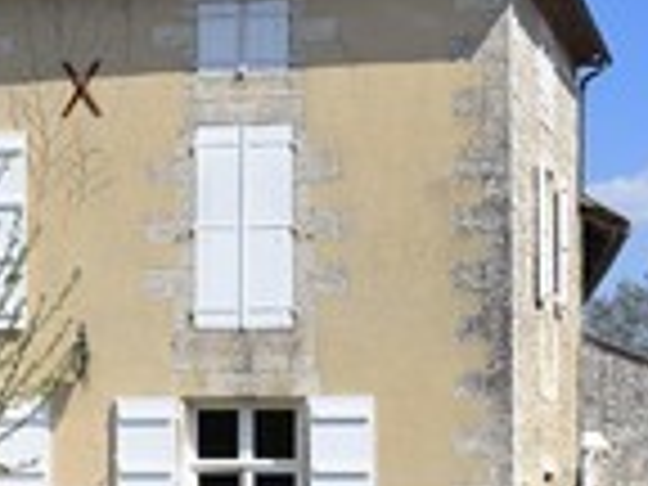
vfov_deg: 11.7
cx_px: 29
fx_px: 2359
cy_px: 369
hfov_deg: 15.4
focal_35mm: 126
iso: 200
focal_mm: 45
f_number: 9
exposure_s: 1/640
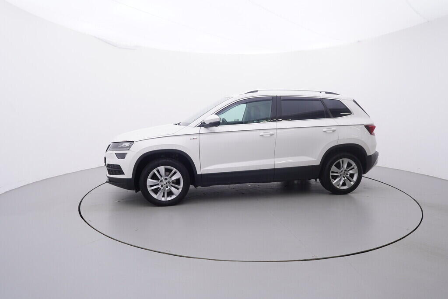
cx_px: 224
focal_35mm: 22
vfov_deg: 56.2
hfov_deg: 77.3
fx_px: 280
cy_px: 150
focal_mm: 15
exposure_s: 1/80
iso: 200
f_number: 5
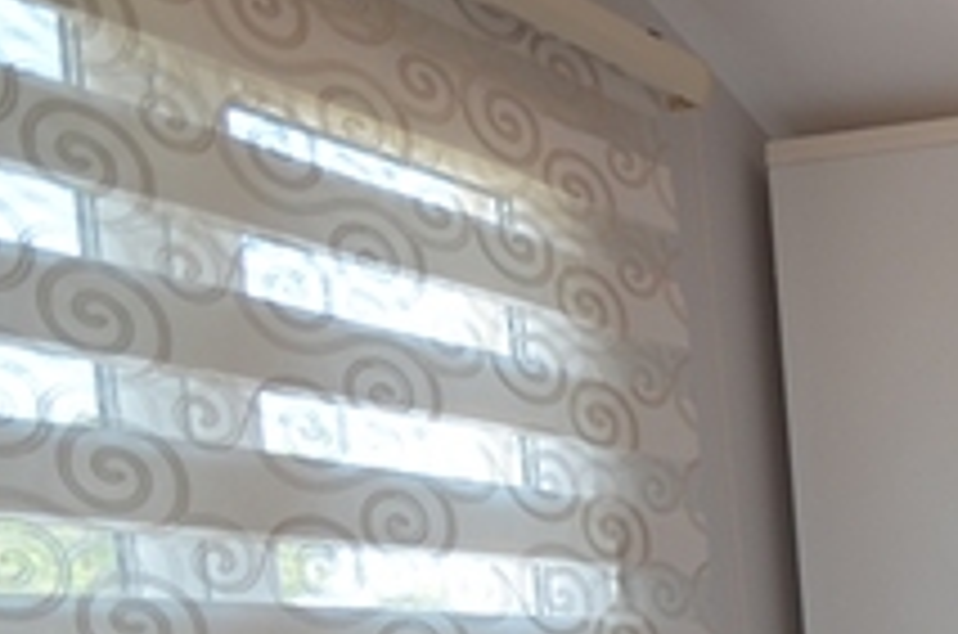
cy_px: 841
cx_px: 1482
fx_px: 1354
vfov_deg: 23.2
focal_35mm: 51
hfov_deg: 26.4
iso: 200
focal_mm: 10
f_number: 5.6
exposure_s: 1/60
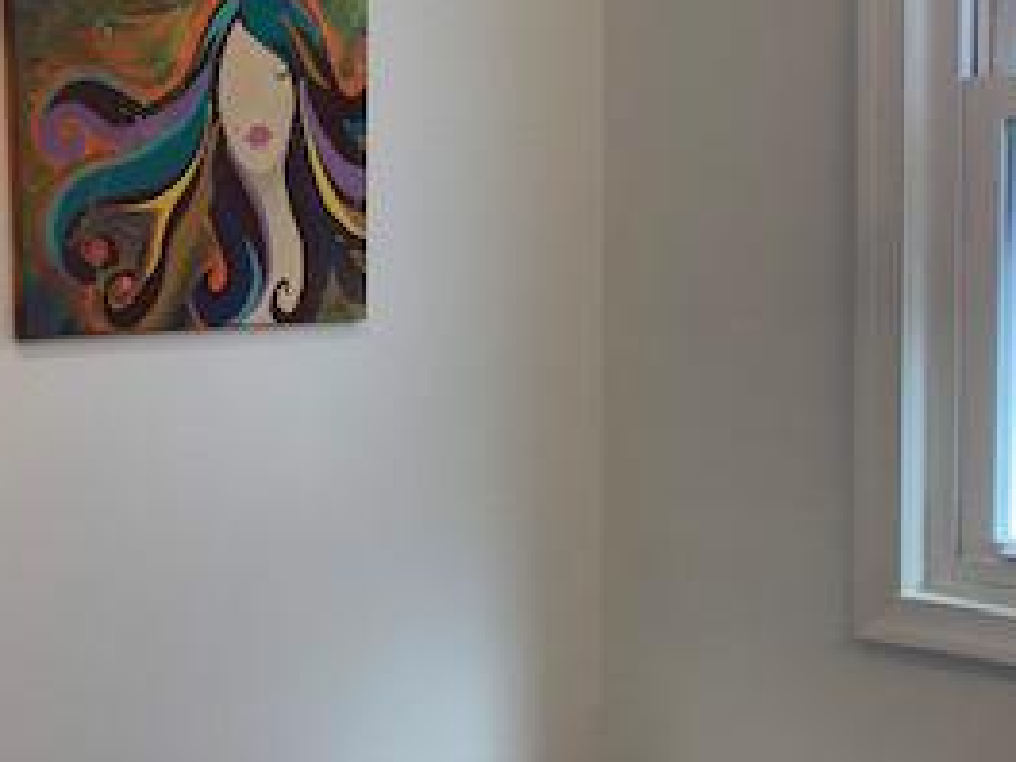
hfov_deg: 27.7
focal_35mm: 68
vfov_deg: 21.6
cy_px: 458
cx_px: 146
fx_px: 1996
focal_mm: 3.99
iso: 50
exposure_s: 1/120
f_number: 1.8
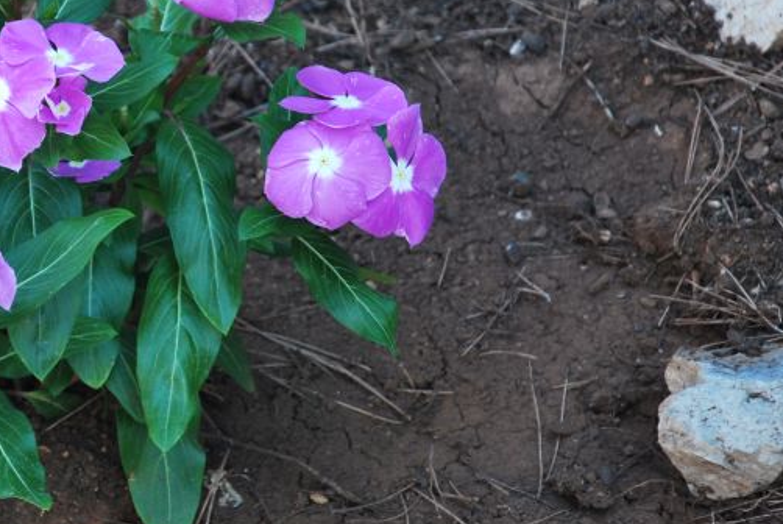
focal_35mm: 321
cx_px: 9
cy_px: 202
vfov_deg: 4.3
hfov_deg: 6.4
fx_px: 6990
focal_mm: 105
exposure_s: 1/125
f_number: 5.6
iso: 560
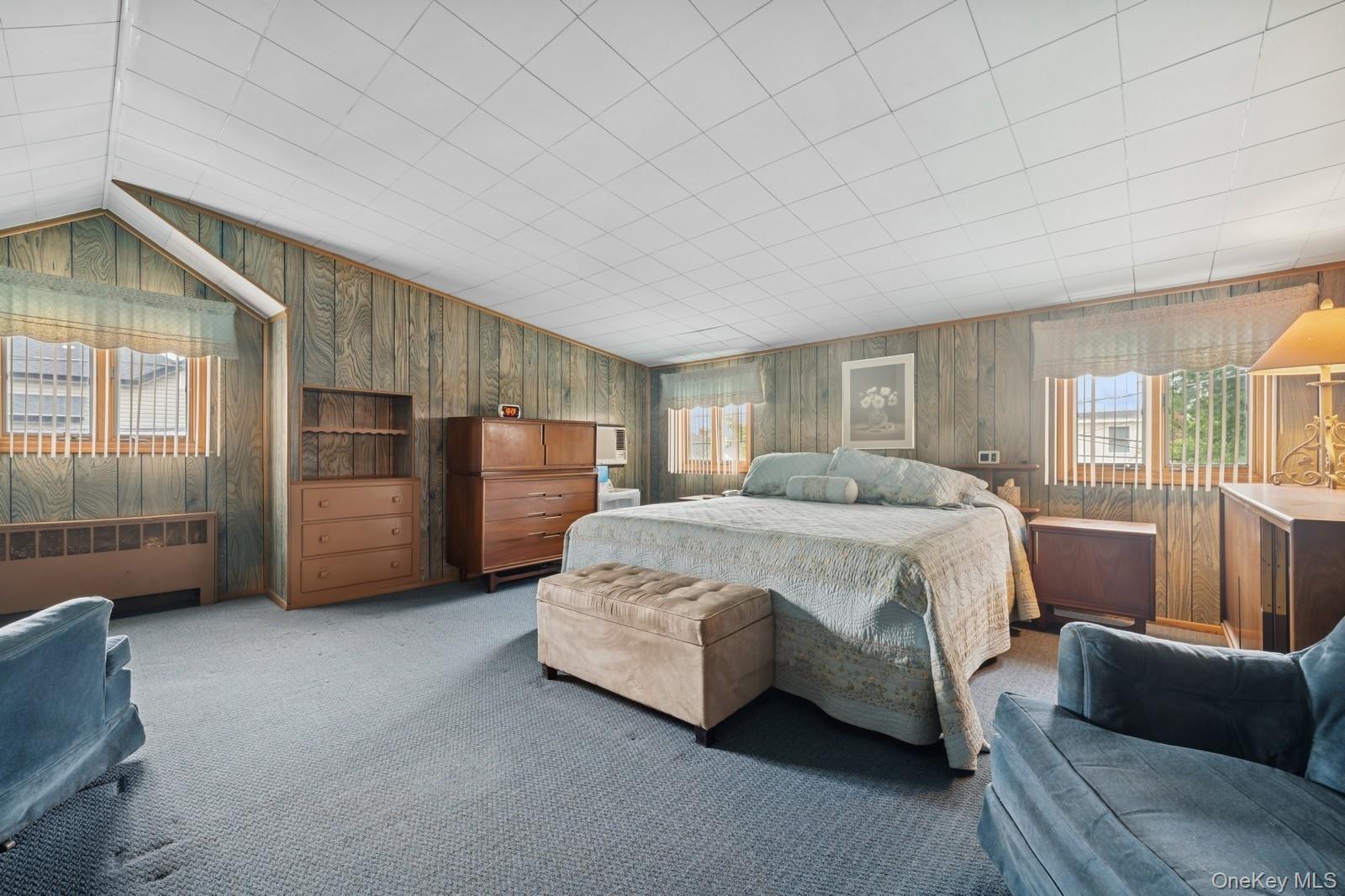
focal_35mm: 14
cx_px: 672
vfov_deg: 81.2
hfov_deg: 104.3
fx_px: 523
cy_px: 448
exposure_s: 1.3
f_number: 11
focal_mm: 14
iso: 100
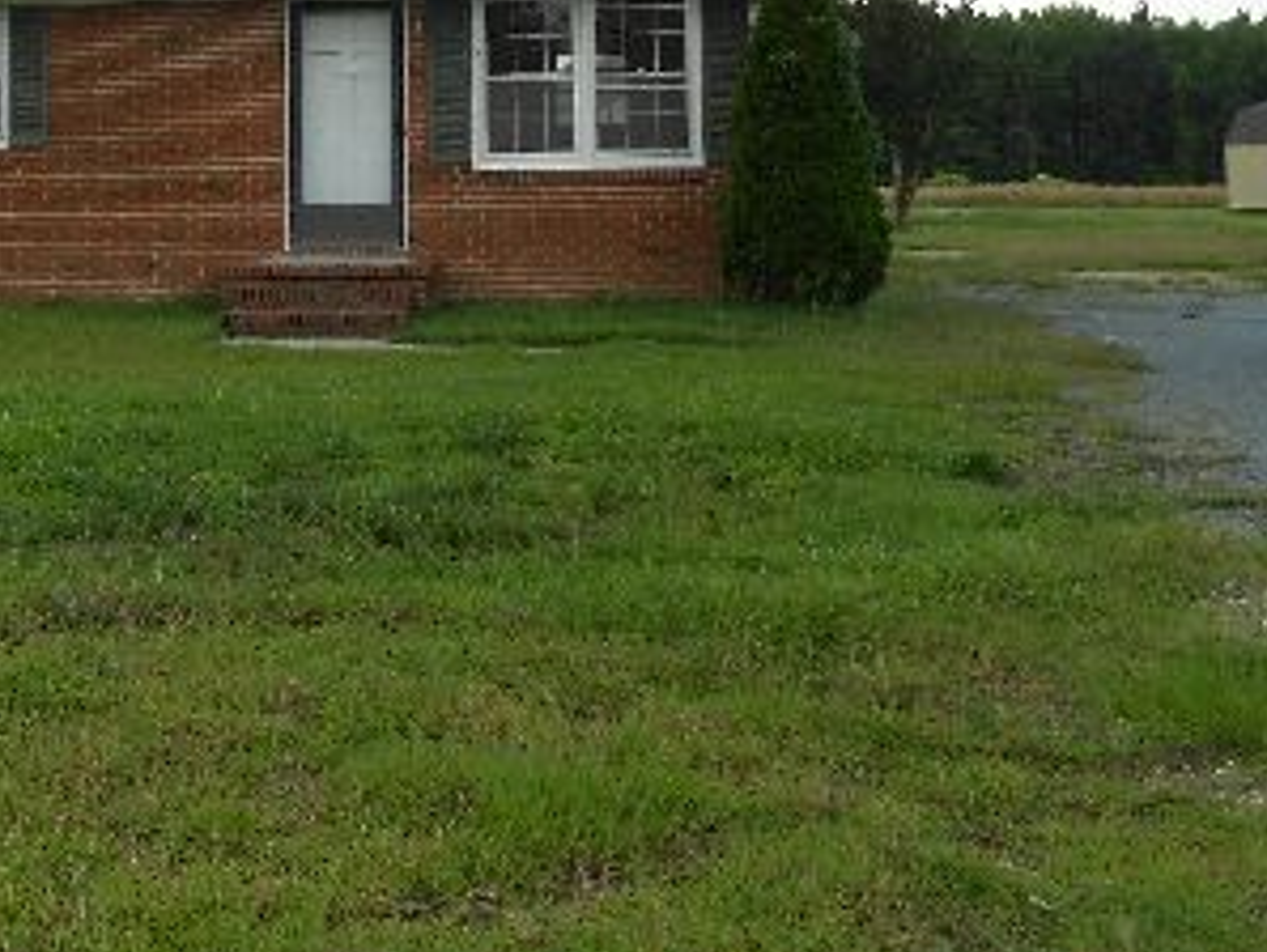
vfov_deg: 25.6
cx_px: 51
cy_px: 166
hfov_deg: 32.1
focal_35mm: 56
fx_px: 2051
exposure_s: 1/200
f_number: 3.4
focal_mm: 5.1
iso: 80
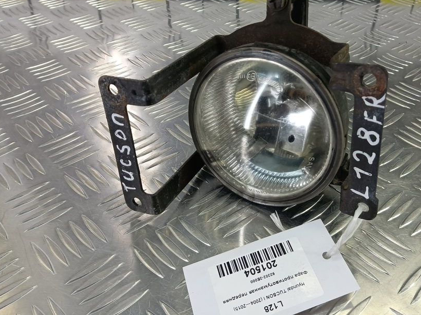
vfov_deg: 47.9
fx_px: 353
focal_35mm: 29
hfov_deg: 61.1
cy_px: 125
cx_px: 255
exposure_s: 1/50
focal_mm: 4.11
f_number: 1.6
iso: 99
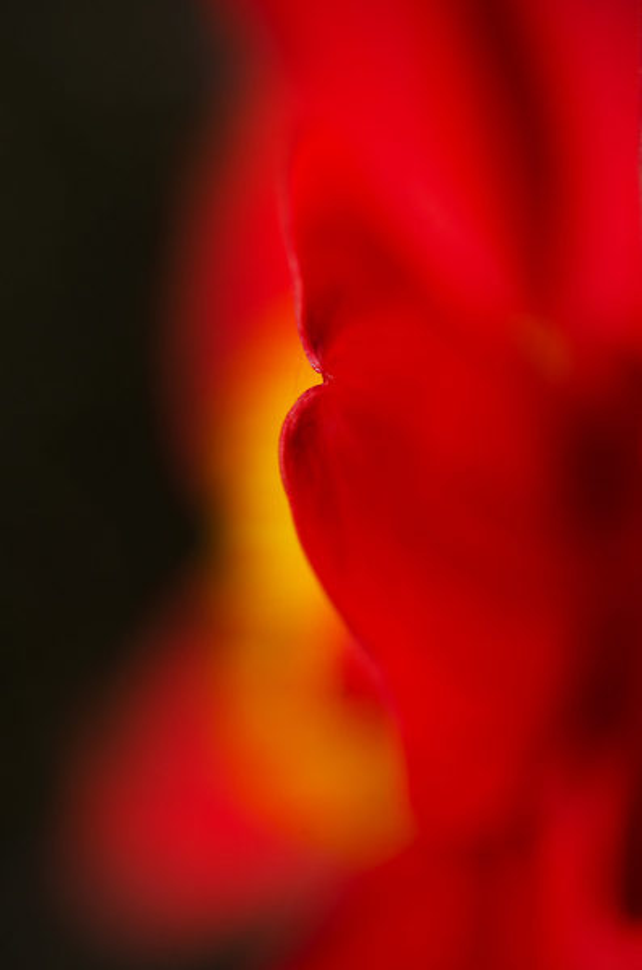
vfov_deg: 15.2
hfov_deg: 10.1
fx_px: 3630
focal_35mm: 135
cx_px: 321
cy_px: 485
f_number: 9
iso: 200
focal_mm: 90
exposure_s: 1/1600
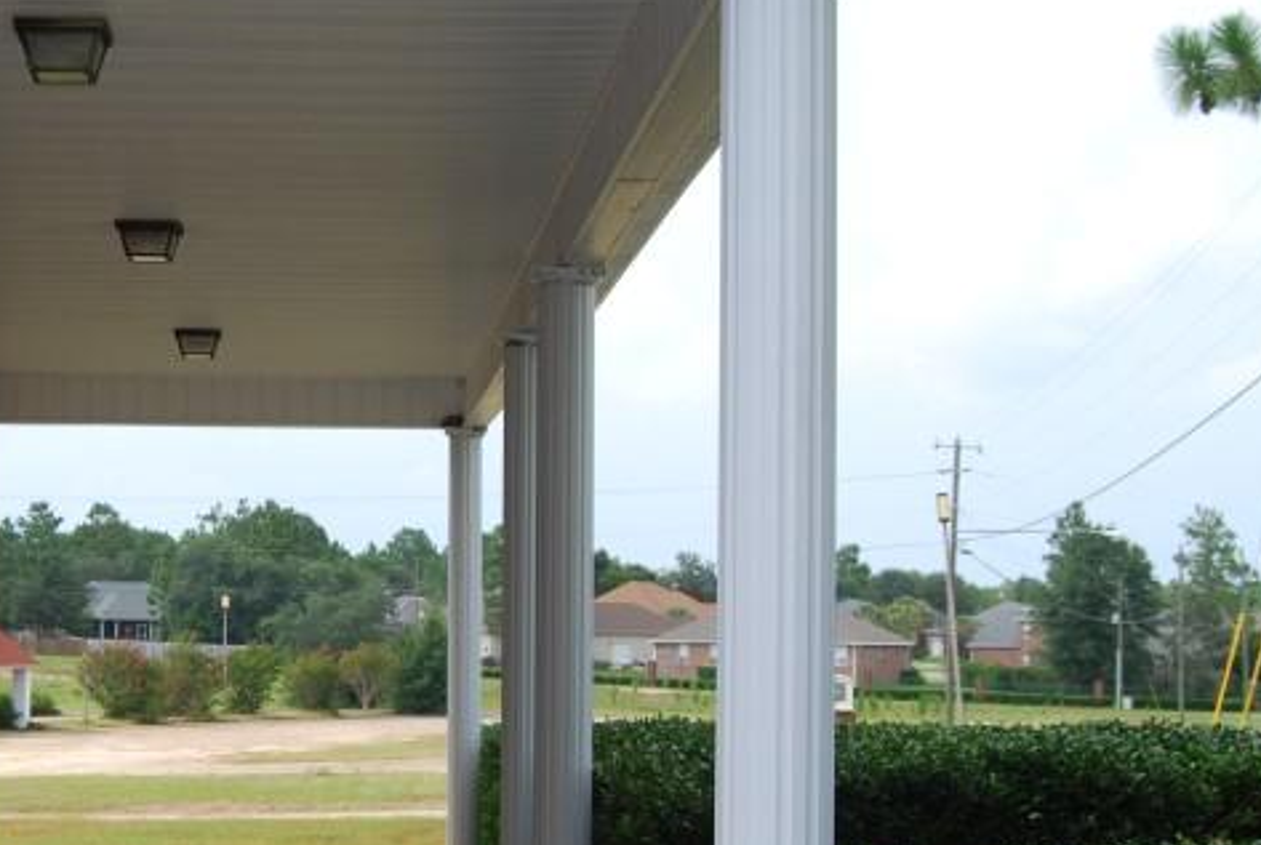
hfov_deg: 24.9
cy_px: 538
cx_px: 268
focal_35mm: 80
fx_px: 2807
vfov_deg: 17.1
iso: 100
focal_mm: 22
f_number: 5.6
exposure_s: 1/200
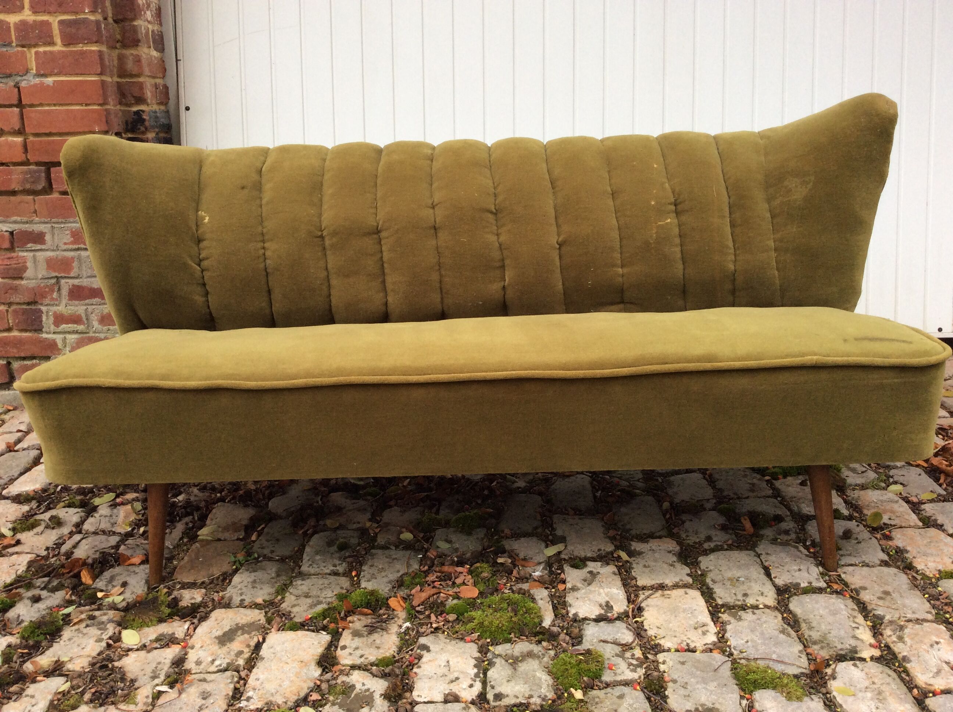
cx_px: 476
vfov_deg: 44.1
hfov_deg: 56.9
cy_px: 356
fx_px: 880
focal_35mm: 32
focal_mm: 3.3
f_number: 2.4
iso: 50
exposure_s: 1/100
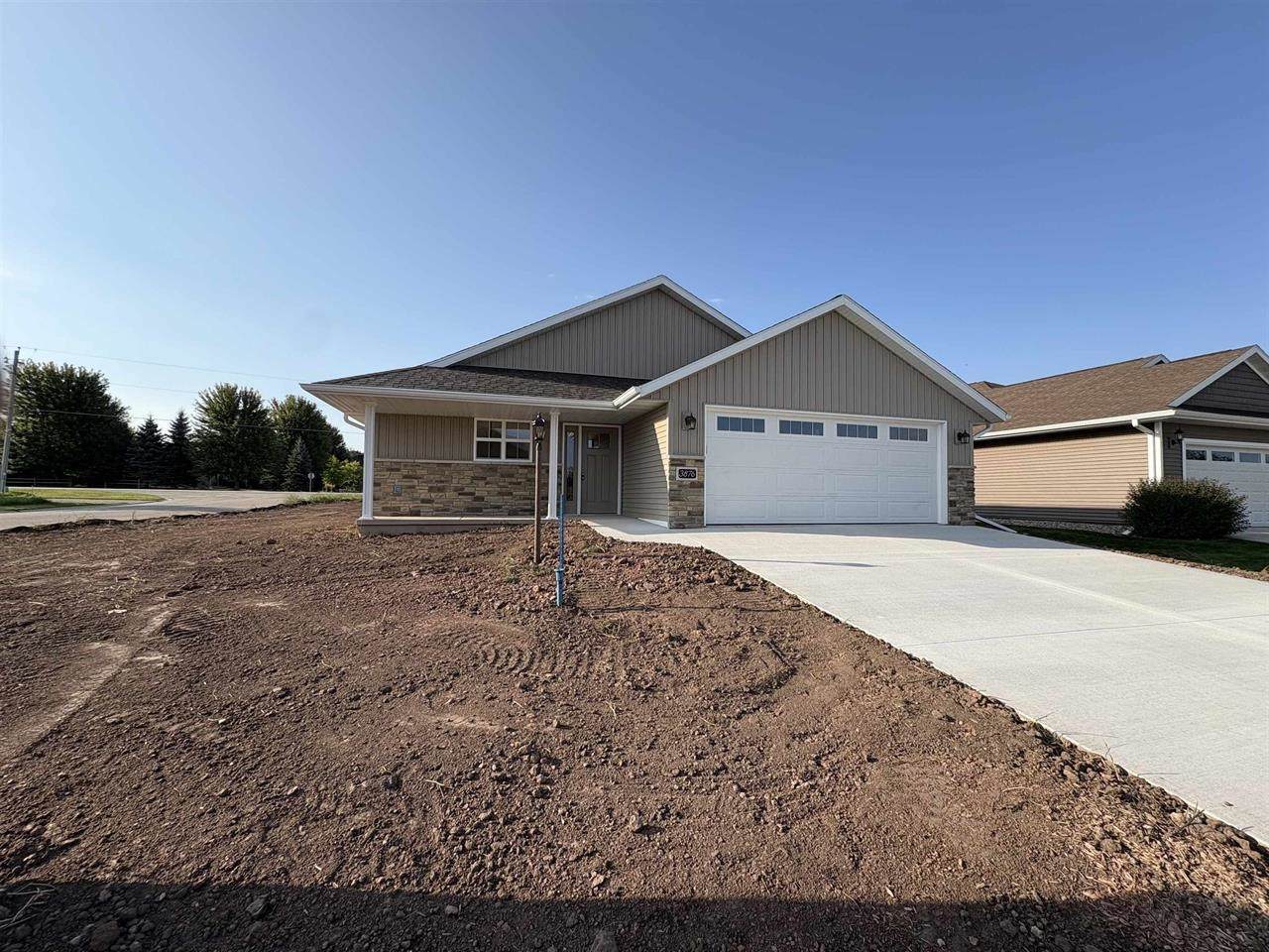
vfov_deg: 85.7
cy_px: 476
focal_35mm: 14
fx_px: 513
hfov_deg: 102.1
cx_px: 634
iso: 40
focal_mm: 2.22
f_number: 2.2
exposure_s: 1/1110
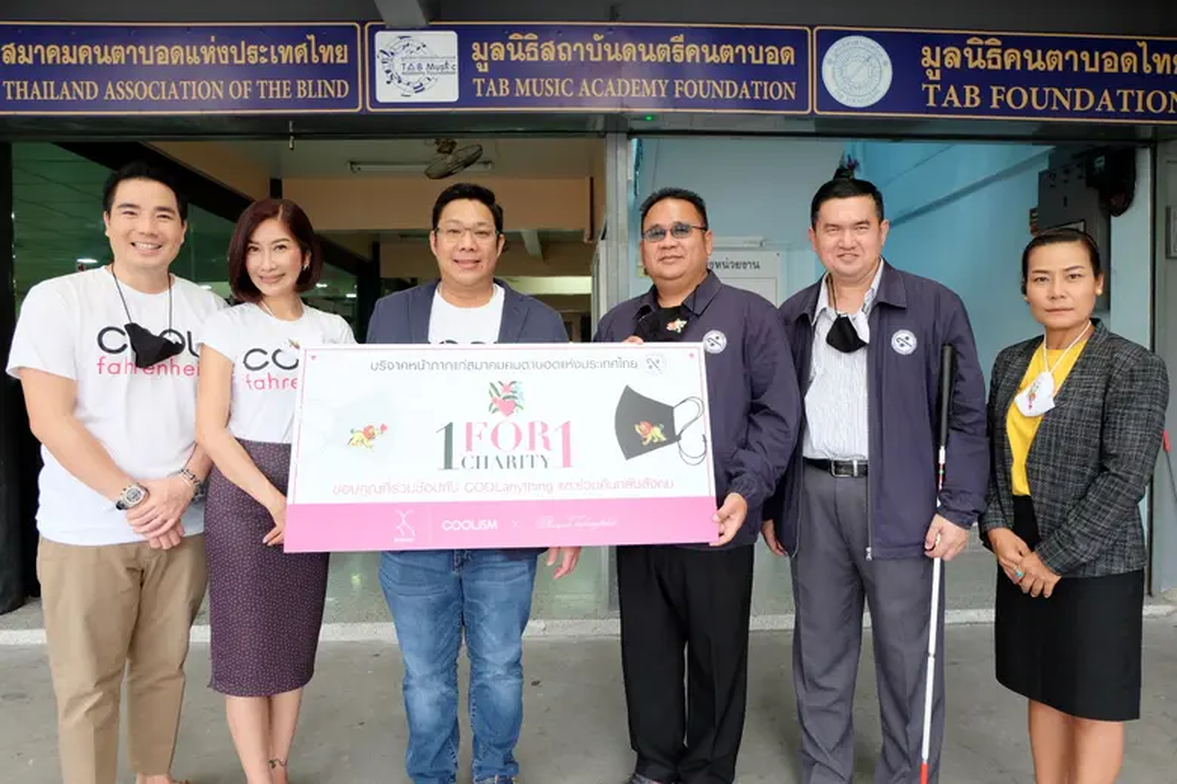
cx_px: 588
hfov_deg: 73.7
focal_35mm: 24
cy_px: 392
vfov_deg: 53.1
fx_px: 785
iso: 500
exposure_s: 1/30
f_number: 3.5
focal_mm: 16
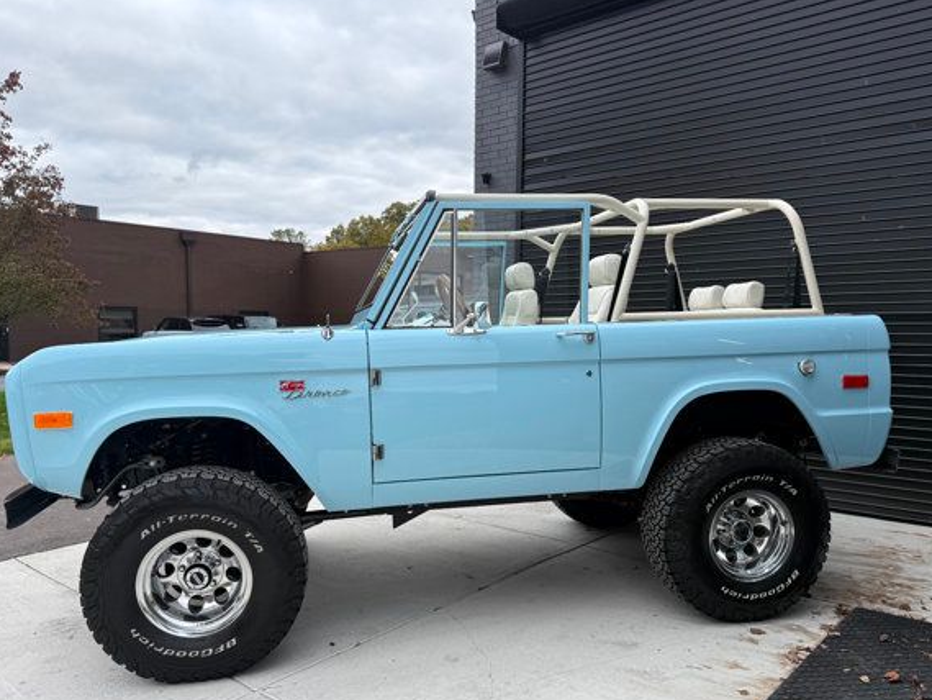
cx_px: 465
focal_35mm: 27
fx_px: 727
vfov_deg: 51.3
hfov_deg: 65.3
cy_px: 382
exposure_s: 1/1122
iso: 80
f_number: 1.78
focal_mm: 6.76
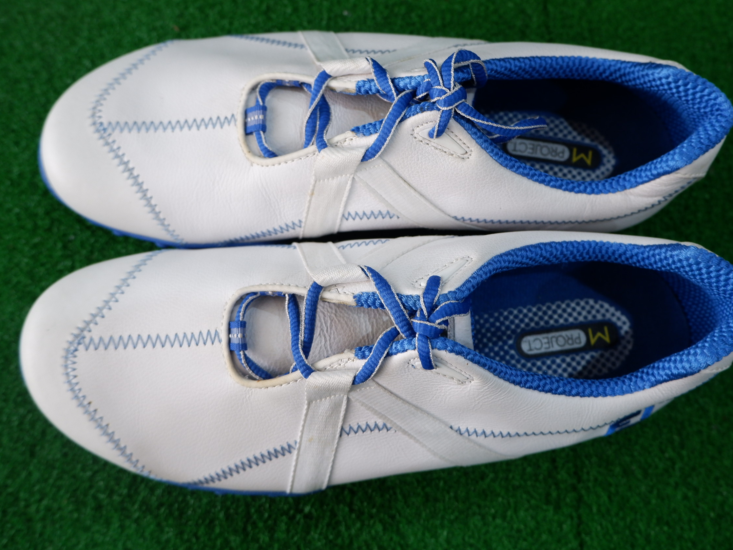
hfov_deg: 58.3
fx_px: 656
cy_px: 223
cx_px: 381
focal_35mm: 31
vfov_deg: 45.2
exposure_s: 1/25
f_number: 3.6
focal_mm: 16.6
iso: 500
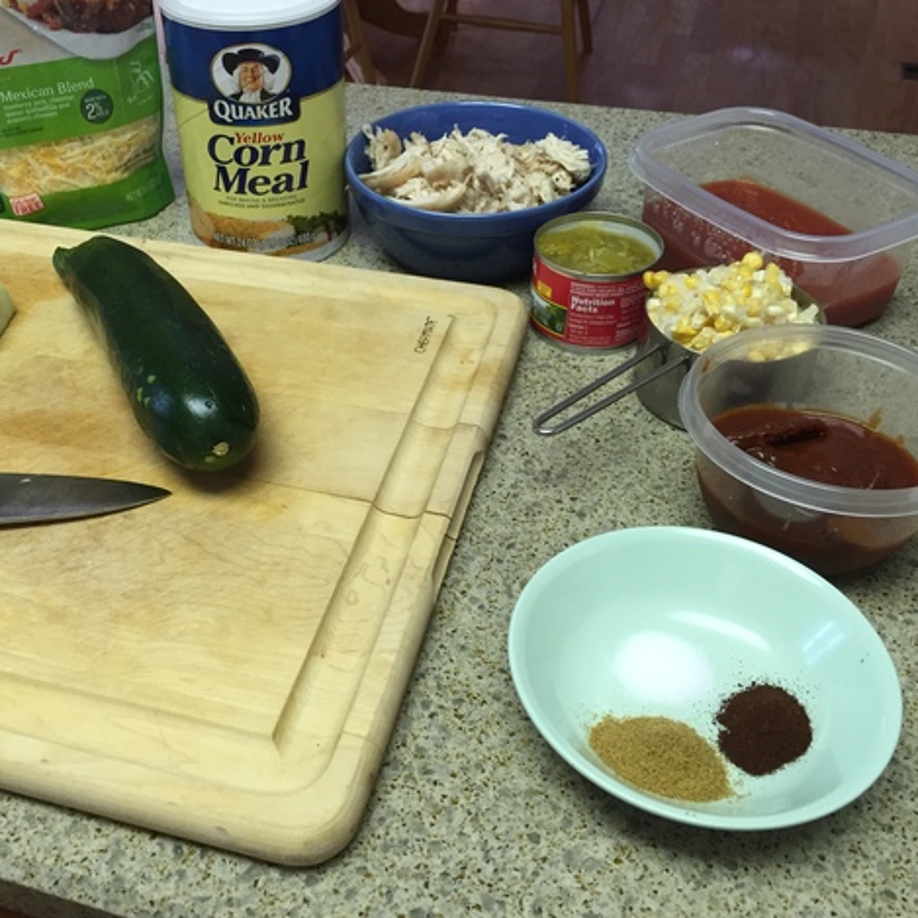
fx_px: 1050
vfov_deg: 47.2
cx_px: 356
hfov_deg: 46.9
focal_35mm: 35
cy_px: 458
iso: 100
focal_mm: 4.15
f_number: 2.2
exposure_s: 1/30
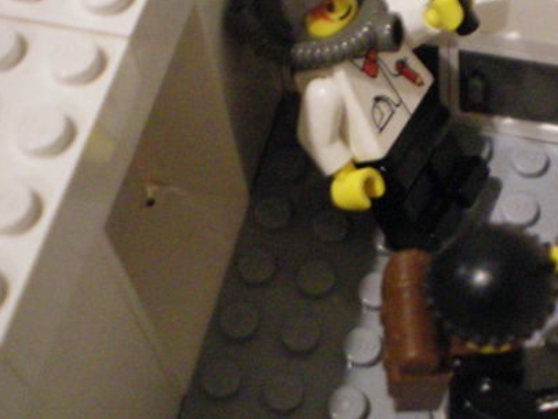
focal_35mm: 75
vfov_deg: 19.6
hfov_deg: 25.5
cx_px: 459
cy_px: 172
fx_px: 1209
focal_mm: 6.3
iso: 400
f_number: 3.1
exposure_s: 1/15
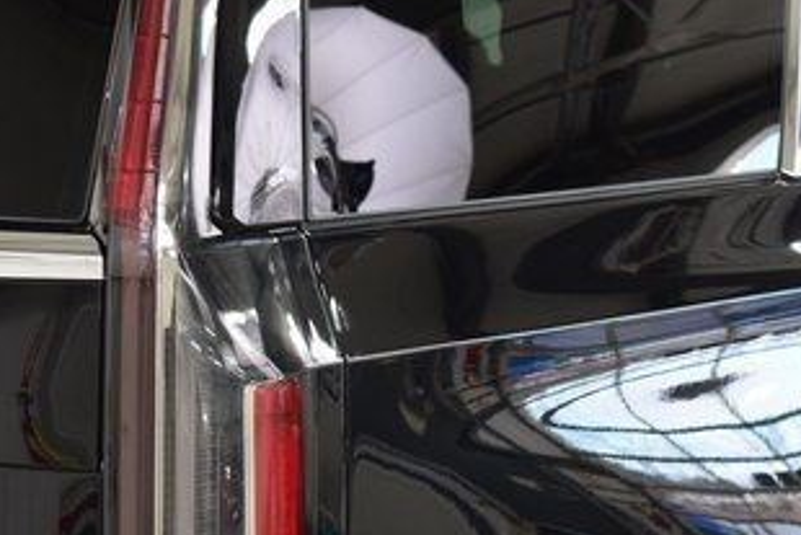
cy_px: 280
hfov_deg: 16.4
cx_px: 186
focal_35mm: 124
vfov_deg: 11.1
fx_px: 2760
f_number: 6.3
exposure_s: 1/15
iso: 900
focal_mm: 40
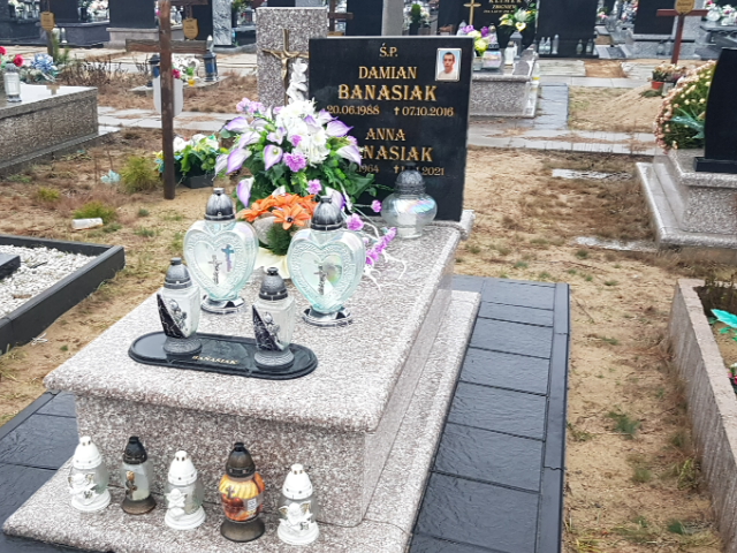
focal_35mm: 39
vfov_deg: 36.6
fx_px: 830
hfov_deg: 47.5
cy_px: 349
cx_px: 290
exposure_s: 1/50
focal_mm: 4.2
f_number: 1.7
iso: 100
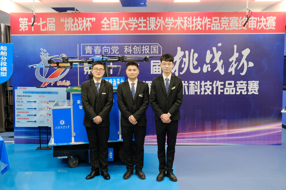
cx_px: 143
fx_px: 302
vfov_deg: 35.1
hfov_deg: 50.7
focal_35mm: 38
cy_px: 95
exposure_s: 1/60
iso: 2000
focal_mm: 25.4
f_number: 4
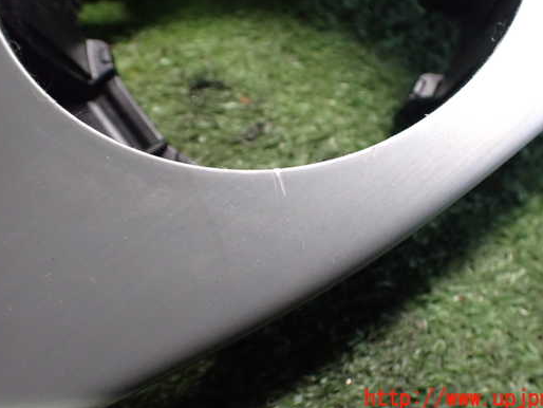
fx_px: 549
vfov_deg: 40.6
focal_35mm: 35
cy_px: 174
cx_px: 286
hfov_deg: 52.6
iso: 1000
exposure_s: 1/30
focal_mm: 5.4
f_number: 2.3
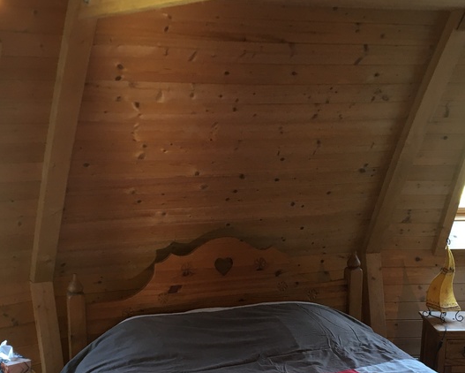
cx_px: 239
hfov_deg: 34.1
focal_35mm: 55
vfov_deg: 27.2
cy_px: 281
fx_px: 757
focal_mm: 4.15
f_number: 2.2
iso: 100
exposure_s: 1/33
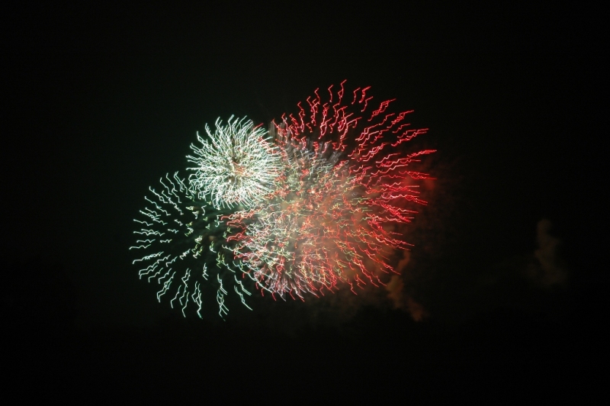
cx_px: 305
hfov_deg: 11.8
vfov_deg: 7.9
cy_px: 203
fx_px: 2946
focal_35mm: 174
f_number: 8
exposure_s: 1/2.5
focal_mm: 116
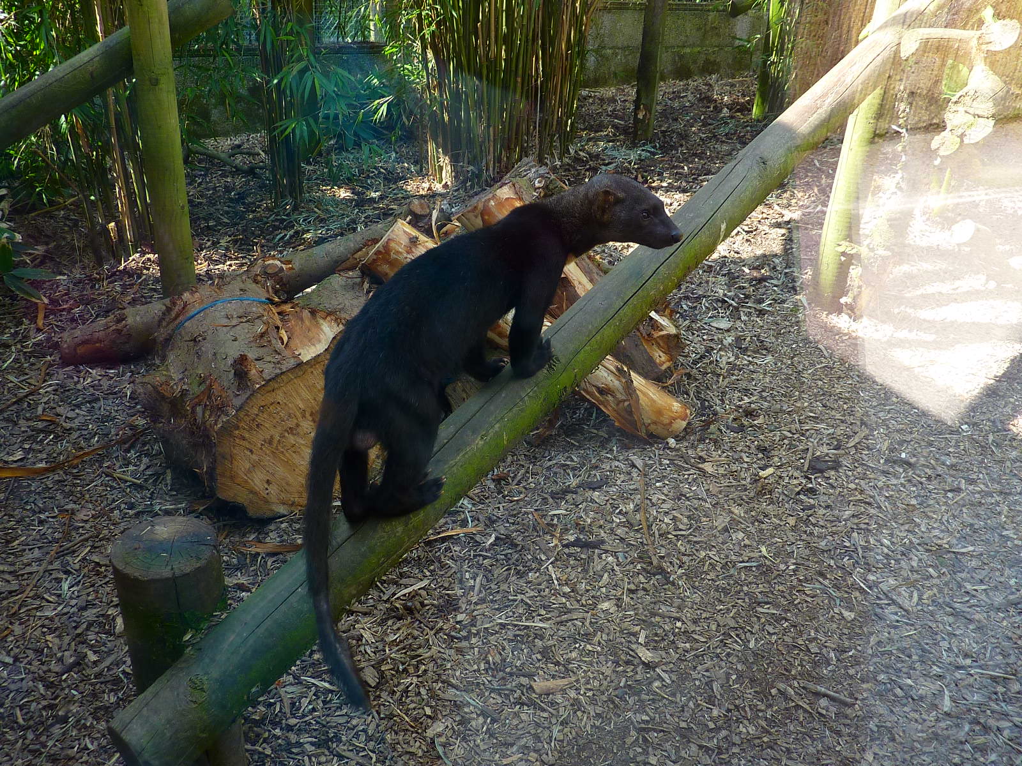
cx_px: 511
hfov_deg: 58.4
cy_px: 383
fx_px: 915
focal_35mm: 31
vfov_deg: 45.4
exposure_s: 1/60
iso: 80
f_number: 3.3
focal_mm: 4.1
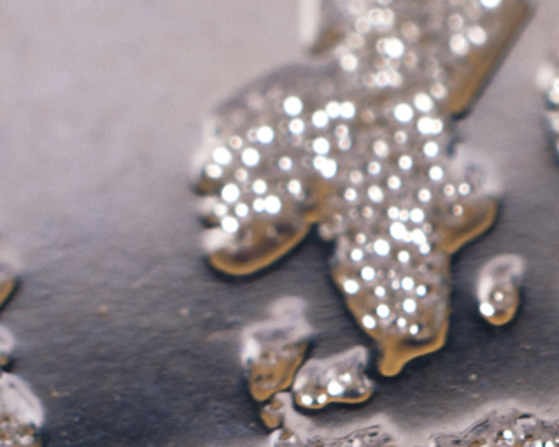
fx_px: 4581
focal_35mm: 277
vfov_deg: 5.5
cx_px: 383
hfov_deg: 7.0
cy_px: 728
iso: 200
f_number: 11
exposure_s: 1/200
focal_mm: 50
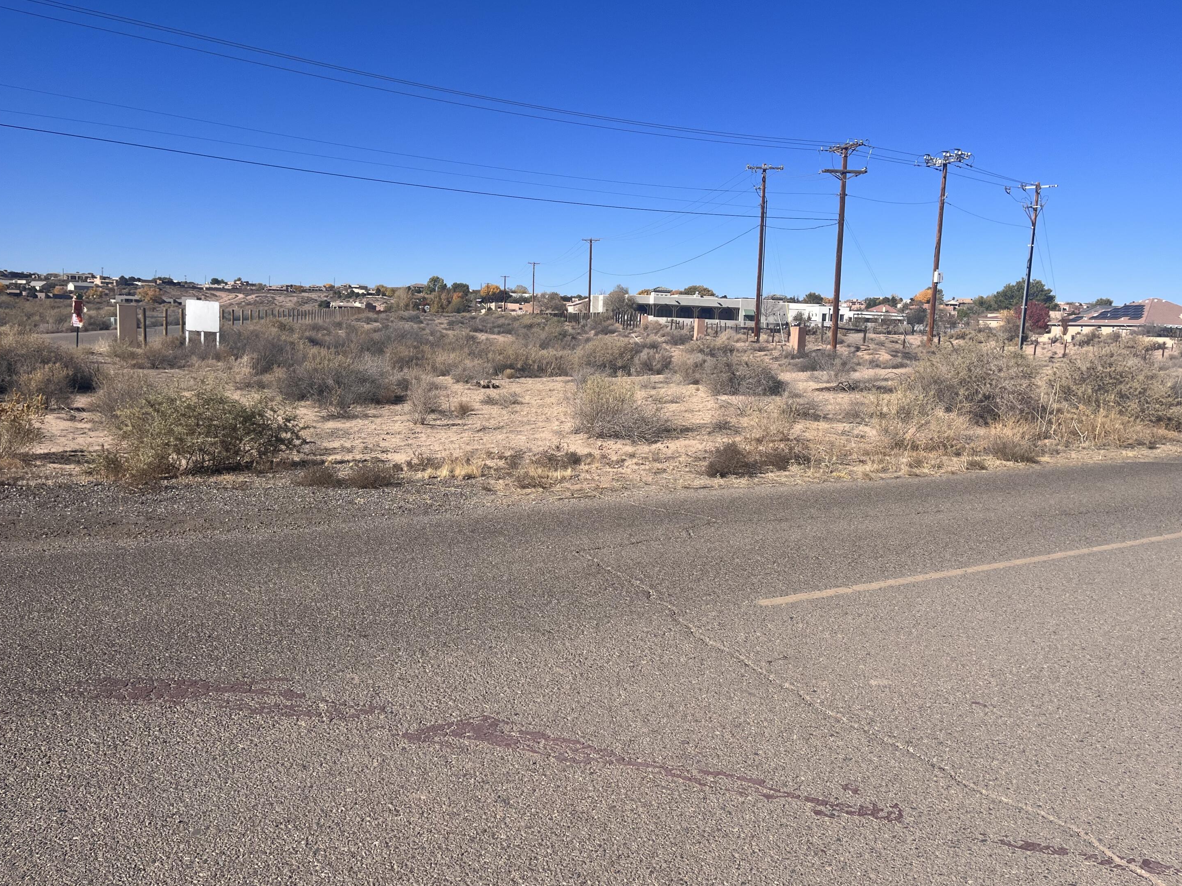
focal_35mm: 27
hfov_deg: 65.3
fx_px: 922
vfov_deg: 51.4
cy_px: 433
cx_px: 601
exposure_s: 1/5076
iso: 50
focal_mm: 5.1
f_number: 1.6
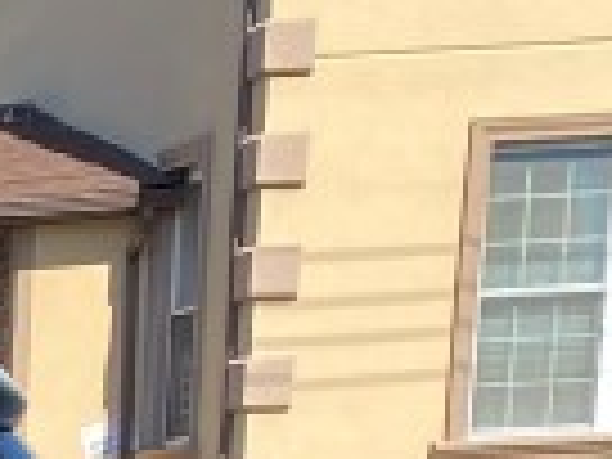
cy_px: 1602
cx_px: -1179
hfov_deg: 8.5
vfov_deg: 6.6
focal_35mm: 196
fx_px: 3465
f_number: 1.8
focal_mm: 4.25
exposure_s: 1/748
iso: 32
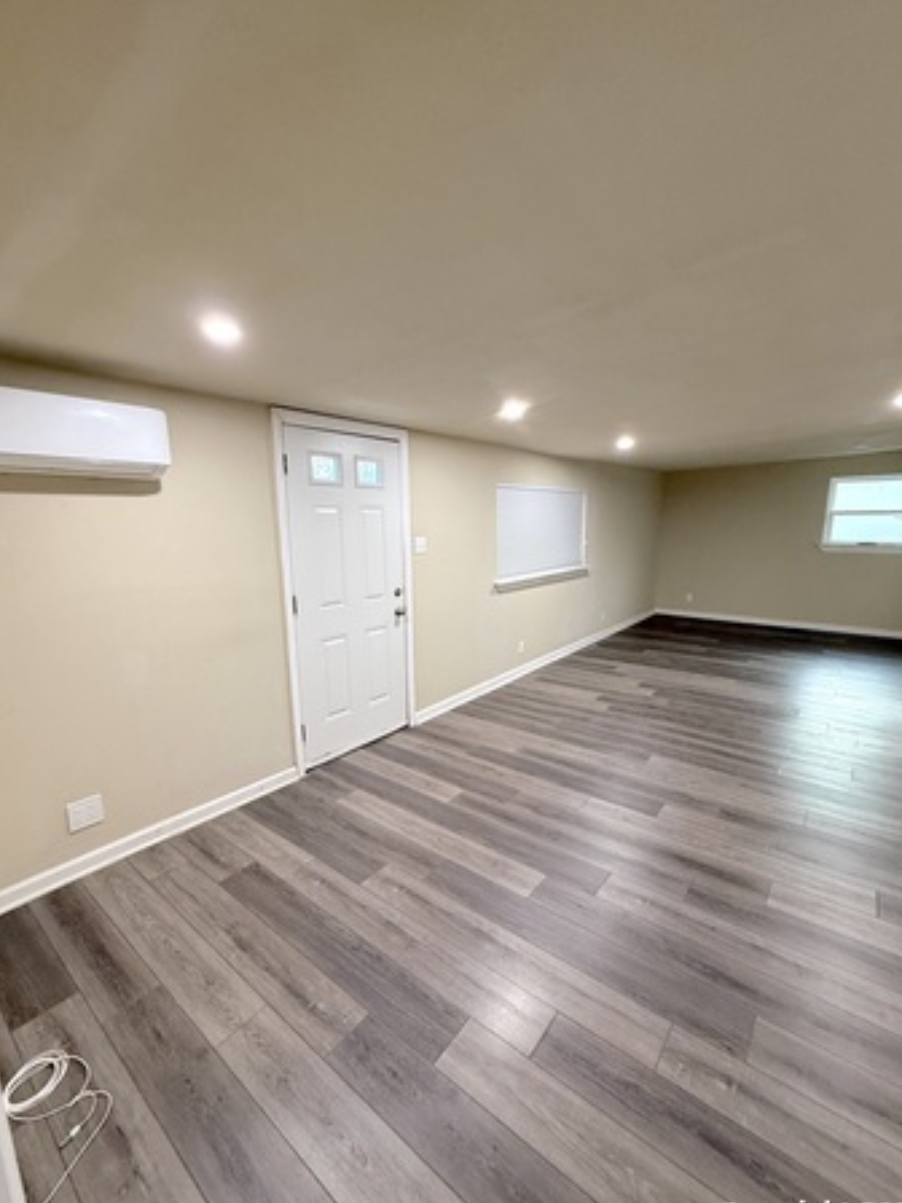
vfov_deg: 98.2
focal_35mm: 15
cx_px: 451
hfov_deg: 81.7
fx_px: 521
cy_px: 615
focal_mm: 2.22
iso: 320
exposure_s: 1/60
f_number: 2.2
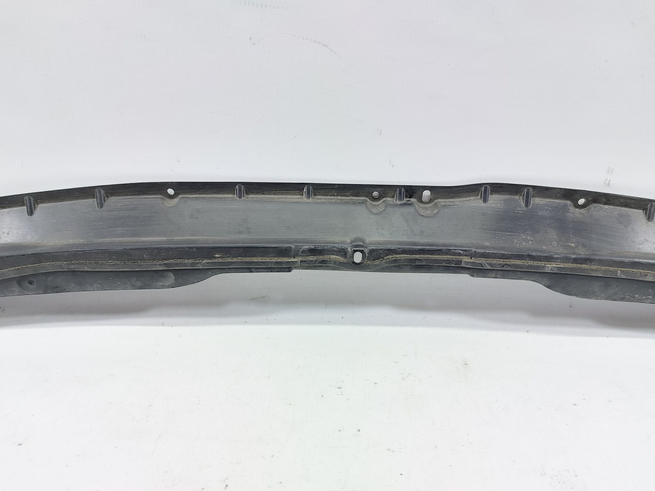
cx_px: 328
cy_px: 246
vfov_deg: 56.8
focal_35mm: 24
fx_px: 454
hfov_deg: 71.6
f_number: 1.8
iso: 250
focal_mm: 5.23
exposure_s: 1/50
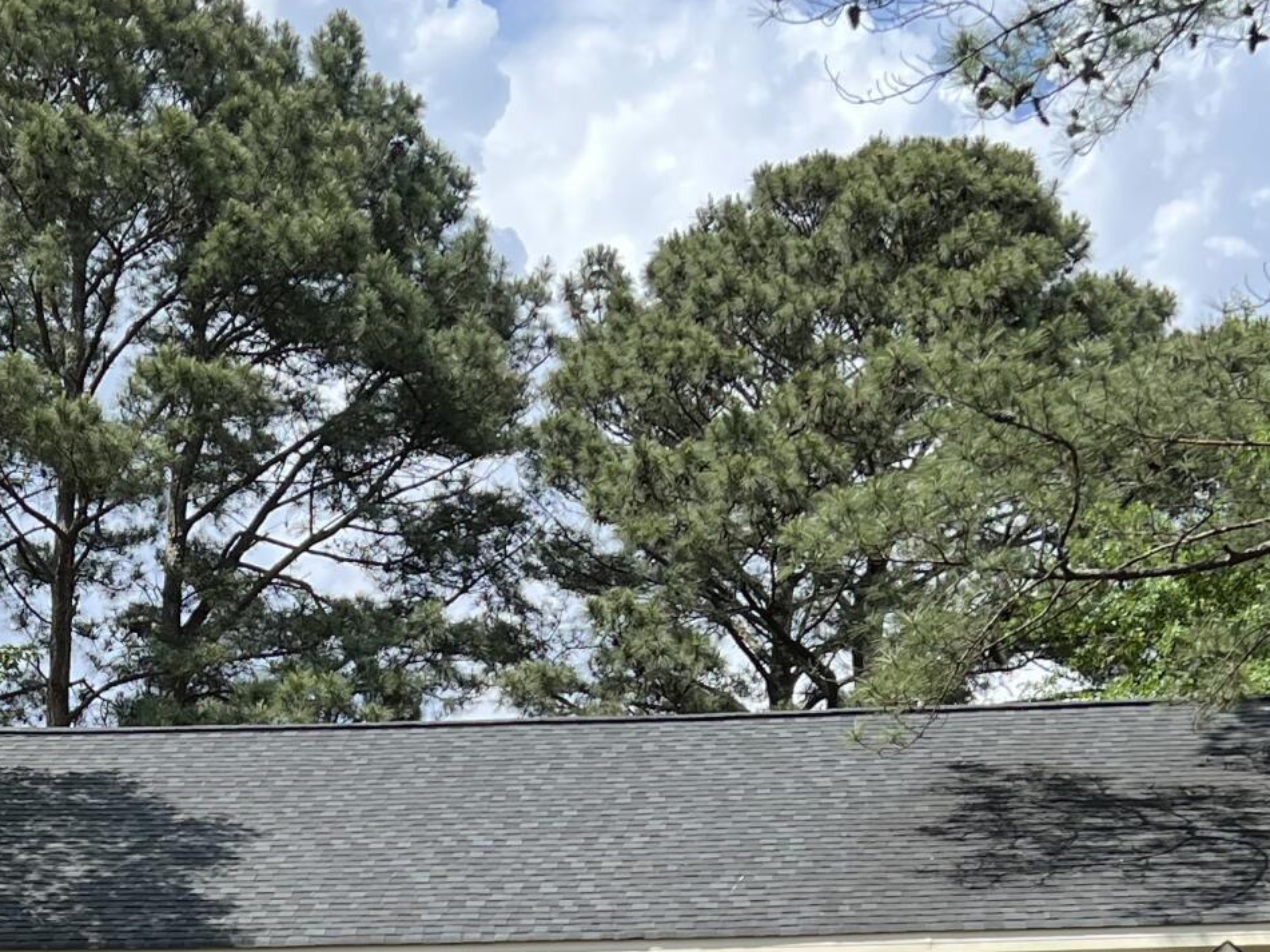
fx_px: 3008
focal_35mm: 82
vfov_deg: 16.6
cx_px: 425
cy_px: 1358
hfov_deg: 23.7
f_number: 1.5
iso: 50
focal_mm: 5.7
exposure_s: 1/1934
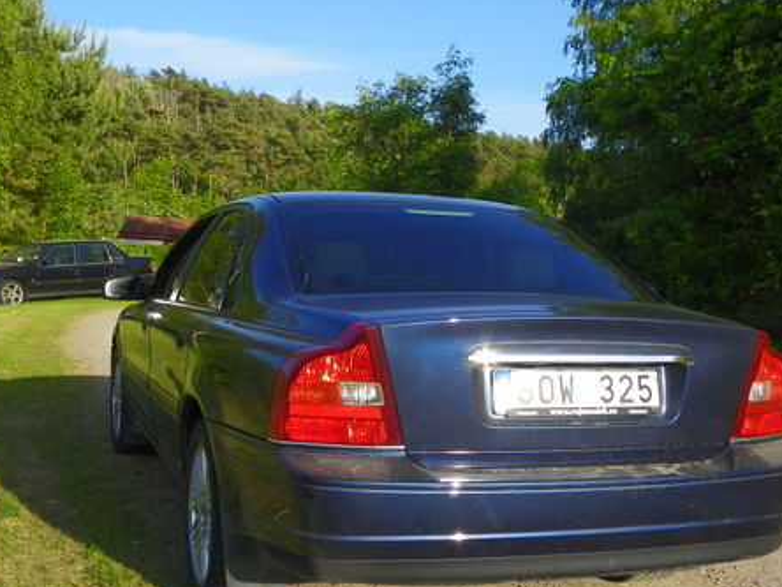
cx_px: 370
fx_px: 1107
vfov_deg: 29.7
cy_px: 273
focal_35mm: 49
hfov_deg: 38.9
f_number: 4.5
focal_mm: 6.1
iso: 64
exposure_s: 1/250
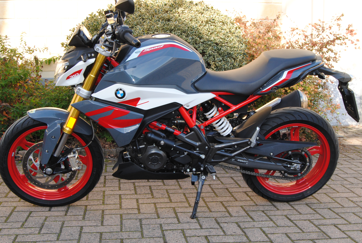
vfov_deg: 27.6
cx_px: 180
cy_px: 126
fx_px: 493
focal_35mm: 49
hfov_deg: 40.3
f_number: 4
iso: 200
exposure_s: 1/60
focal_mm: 26
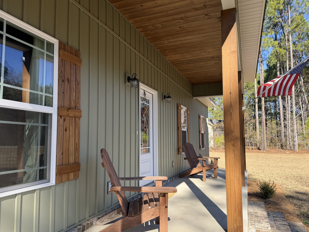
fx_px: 232
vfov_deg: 53.1
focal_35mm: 26
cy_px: 120
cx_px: 143
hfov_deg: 67.2
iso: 80
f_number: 1.78
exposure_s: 1/1174
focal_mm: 6.76
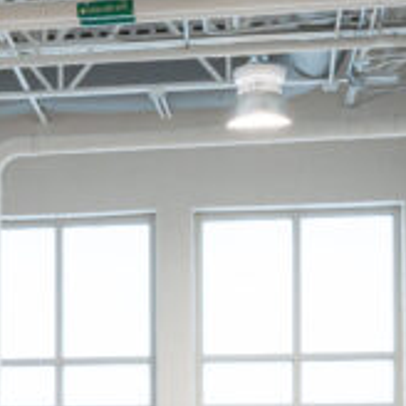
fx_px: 1407
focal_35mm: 106
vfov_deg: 15.3
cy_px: 589
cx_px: -121
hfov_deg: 15.6
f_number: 16
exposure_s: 1/13
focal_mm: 17
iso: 400
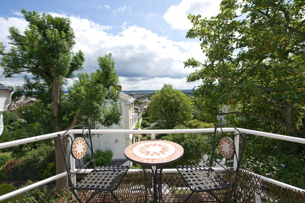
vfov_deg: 70.3
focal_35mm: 17
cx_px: 152
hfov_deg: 93.3
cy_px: 102
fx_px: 144
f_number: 6.7
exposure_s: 1/750
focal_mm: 17
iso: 200
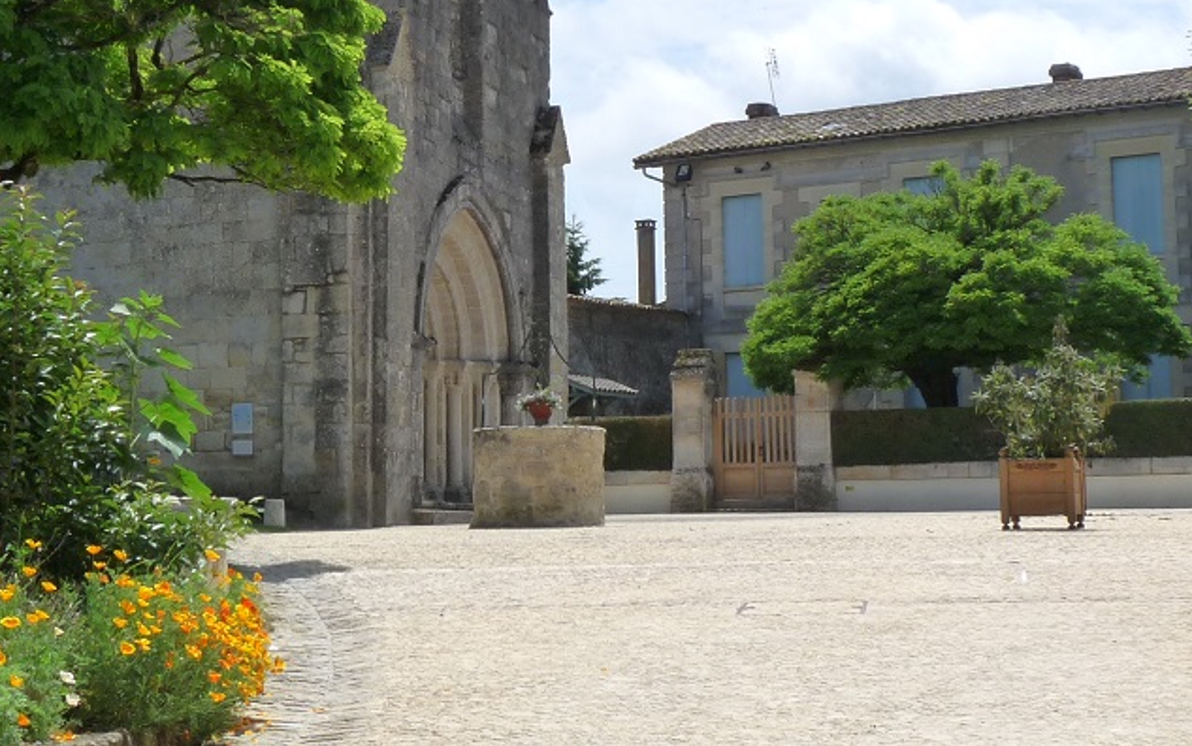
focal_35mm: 71
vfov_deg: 18.3
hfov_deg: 28.9
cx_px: 452
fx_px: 2307
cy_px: 298
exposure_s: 1/500
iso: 160
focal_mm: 6.6
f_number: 6.3
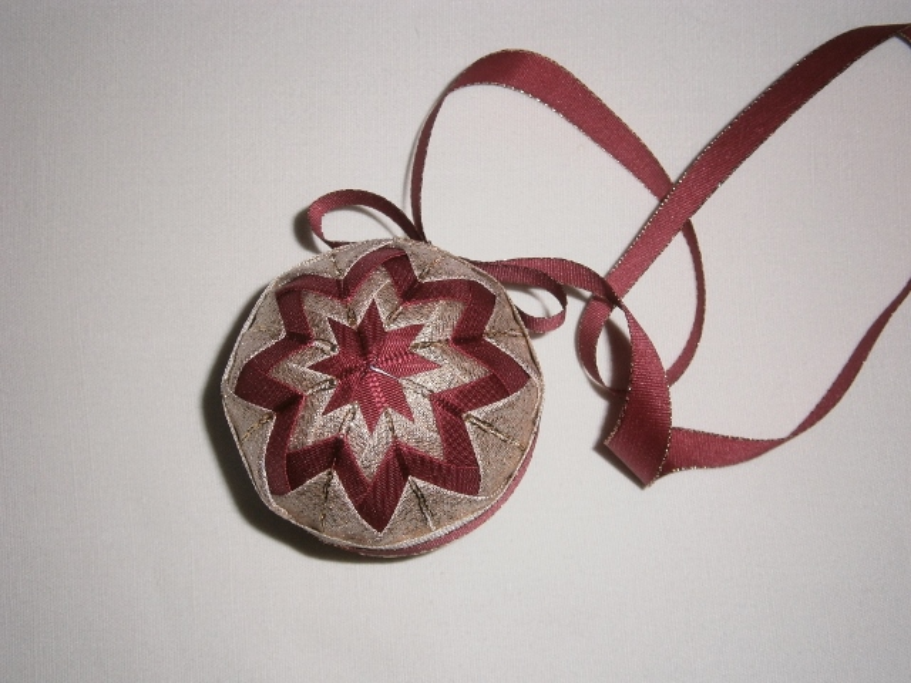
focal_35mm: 47
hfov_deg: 40.4
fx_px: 1237
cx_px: 456
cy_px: 342
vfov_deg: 30.9
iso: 125
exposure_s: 1/40
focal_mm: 8.3
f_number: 3.4
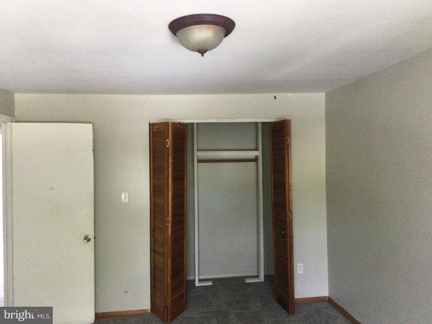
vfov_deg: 45.4
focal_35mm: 31
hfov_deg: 58.4
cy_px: 162
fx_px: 387
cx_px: 216
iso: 160
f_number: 2.4
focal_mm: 3.3
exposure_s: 1/30
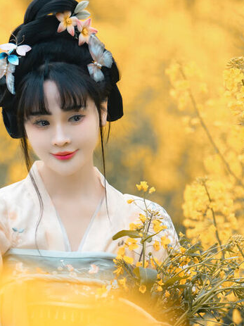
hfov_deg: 4.7
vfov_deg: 6.3
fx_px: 2971
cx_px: 65
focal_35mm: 316
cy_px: 237
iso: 400
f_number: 2.8
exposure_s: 1/320
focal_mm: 145
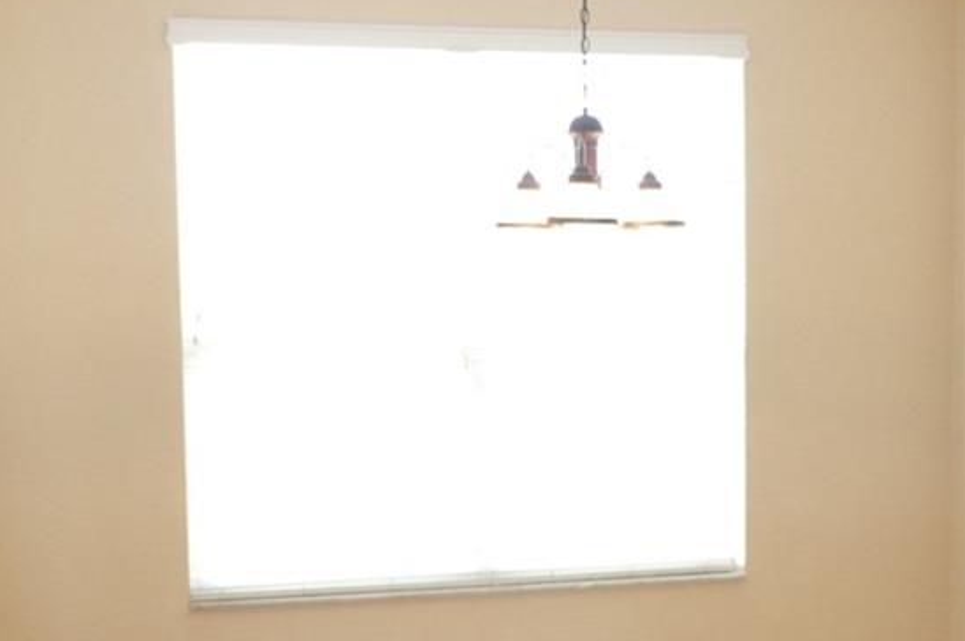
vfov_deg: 24.0
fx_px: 1500
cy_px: 439
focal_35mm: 56
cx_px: 527
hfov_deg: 35.6
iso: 400
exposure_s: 1/80
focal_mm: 20
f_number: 3.5
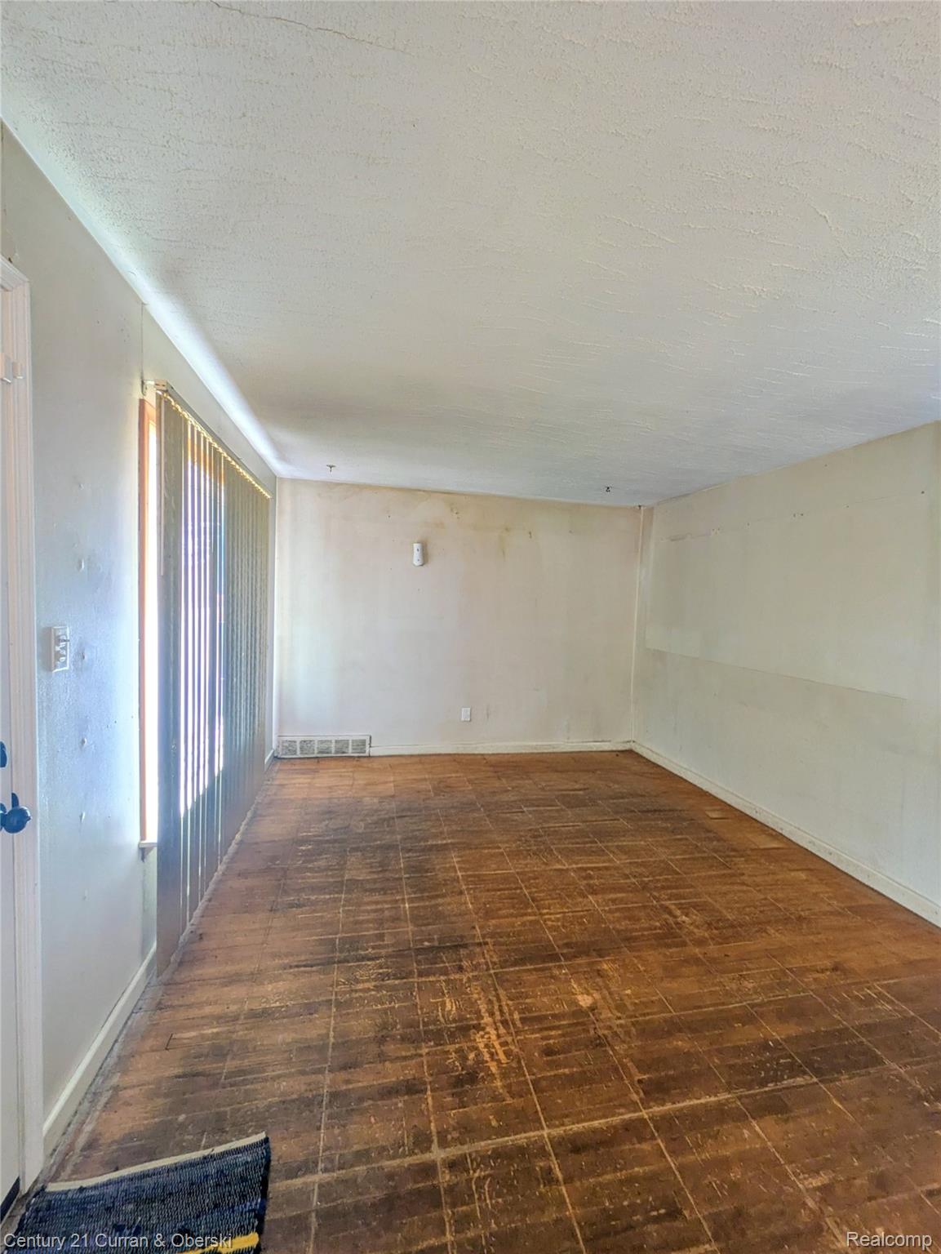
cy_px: 627
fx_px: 507
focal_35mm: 14
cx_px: 470
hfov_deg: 85.7
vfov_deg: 102.0
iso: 64
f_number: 2.2
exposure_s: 1/30
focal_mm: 1.83
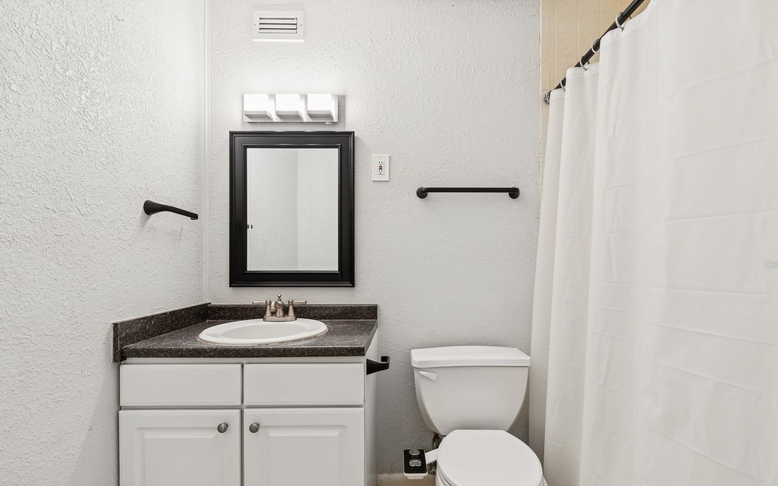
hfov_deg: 97.8
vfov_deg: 71.1
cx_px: 405
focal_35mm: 16
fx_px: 339
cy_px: 264
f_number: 8
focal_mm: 10
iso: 200
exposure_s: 1/4
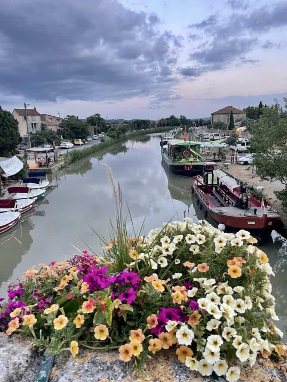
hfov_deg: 53.1
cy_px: 191
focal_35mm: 26
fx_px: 287
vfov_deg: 67.3
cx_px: 144
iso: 125
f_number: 1.6
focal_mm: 4.2
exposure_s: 1/71
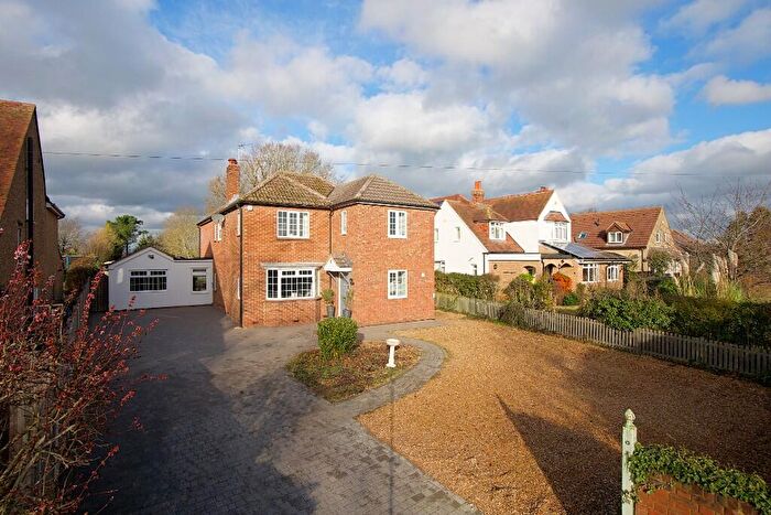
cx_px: 386
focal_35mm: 16
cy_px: 258
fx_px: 343
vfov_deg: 73.8
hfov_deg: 96.7
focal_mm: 11
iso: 100
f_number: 10
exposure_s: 1/160
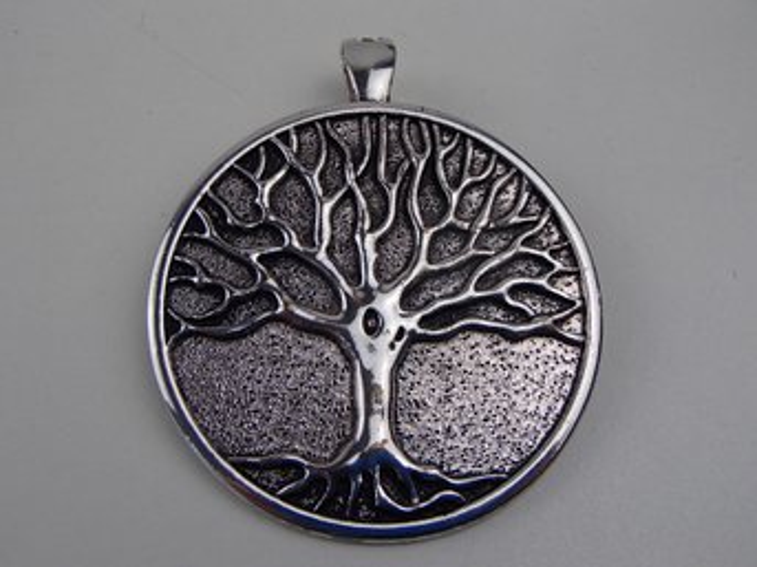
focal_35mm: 37
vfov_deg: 38.6
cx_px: 378
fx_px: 809
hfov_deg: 50.2
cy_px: 284
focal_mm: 6.64
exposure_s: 1/160
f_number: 4.7
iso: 125
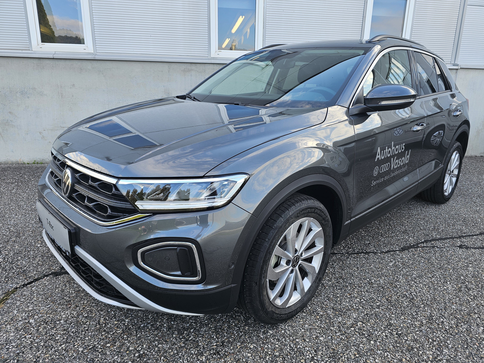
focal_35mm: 23
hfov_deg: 73.9
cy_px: 182
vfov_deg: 58.9
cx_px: 242
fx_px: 322
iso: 16
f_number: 1.7
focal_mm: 6.3
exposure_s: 1/100
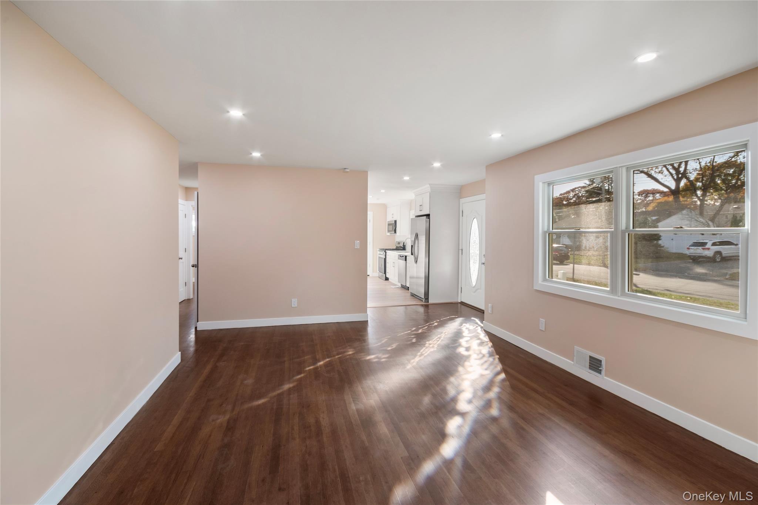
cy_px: 252
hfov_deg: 100.4
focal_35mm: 15
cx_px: 379
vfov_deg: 77.3
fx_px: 316
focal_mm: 10
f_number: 10
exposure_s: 1/5
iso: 100
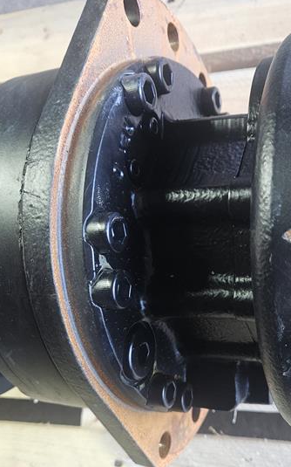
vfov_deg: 54.8
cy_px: 286
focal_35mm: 35
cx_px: 193
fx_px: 444
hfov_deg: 35.9
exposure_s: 1/100
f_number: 1.8
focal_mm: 5.4
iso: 1000
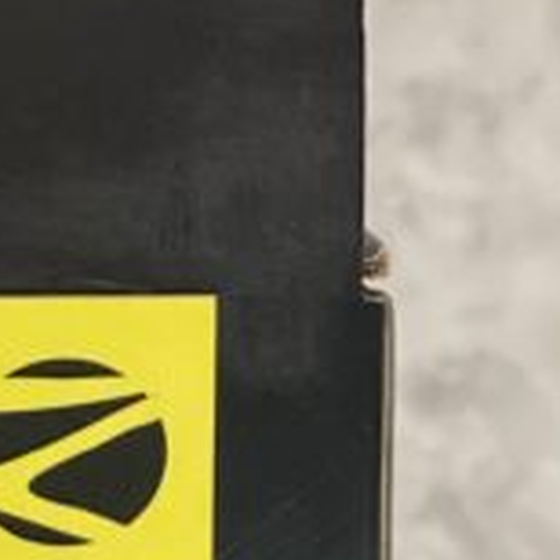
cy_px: 949
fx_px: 4356
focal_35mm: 238
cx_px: -218
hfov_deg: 7.3
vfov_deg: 7.2
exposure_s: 1/100
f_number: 2
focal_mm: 6
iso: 250
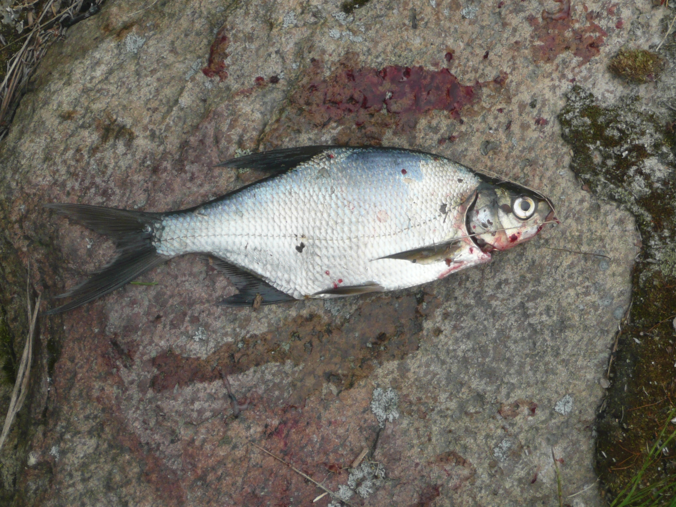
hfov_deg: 14.8
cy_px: 254
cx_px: 338
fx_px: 2597
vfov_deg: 11.1
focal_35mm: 133
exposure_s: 1/320
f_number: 4.7
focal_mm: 14.7
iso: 100
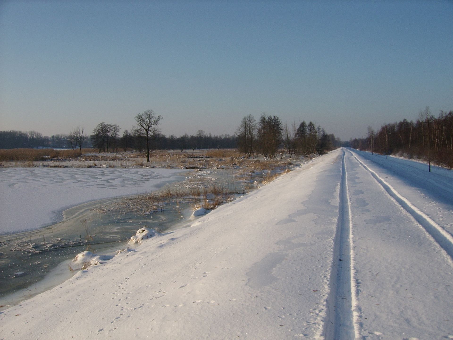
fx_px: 458
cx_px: 226
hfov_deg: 52.6
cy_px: 170
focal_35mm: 35
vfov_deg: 40.7
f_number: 5.8
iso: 50
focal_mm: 5.95
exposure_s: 1/420
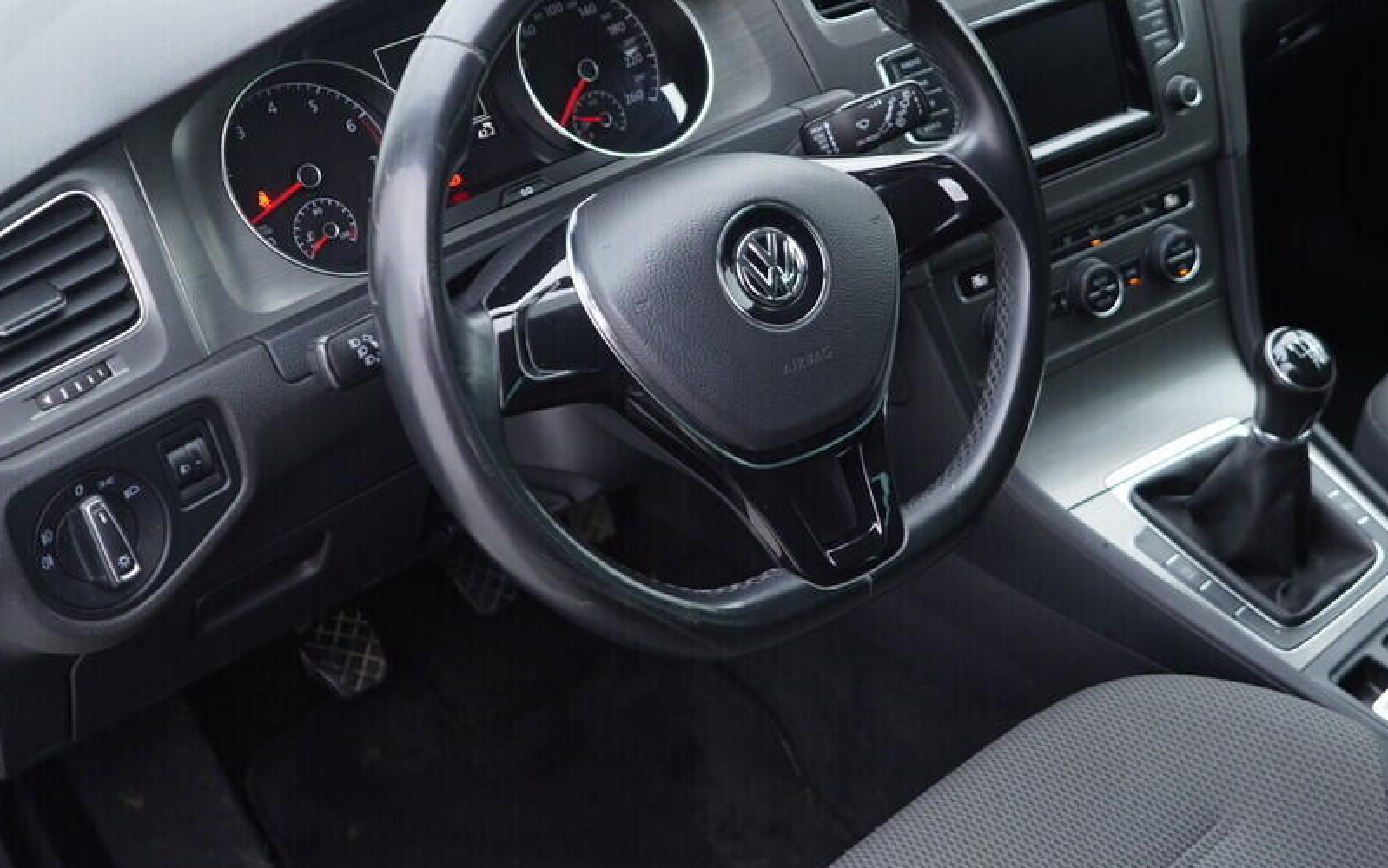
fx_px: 1779
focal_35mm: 47
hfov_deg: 42.3
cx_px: 869
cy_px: 327
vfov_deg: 27.4
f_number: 2.8
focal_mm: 24
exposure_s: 1/40
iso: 250
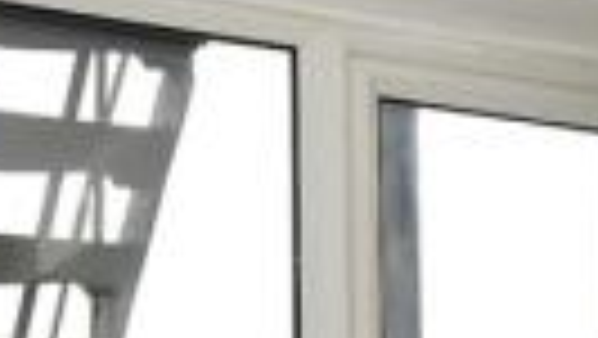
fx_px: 1920
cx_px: 652
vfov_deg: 9.4
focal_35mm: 121
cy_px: 678
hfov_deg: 17.1
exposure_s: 1/250
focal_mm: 10
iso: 200
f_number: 7.1
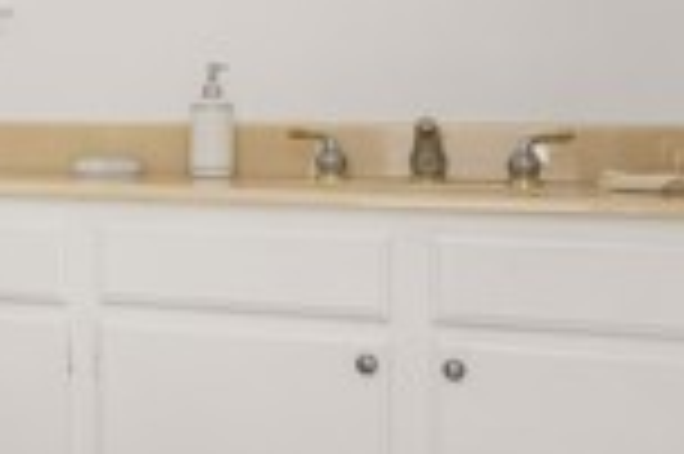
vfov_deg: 16.9
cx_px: -310
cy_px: 90
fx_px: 1518
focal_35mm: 80
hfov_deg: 21.7
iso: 100
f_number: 5.6
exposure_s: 1/1.67
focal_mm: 19
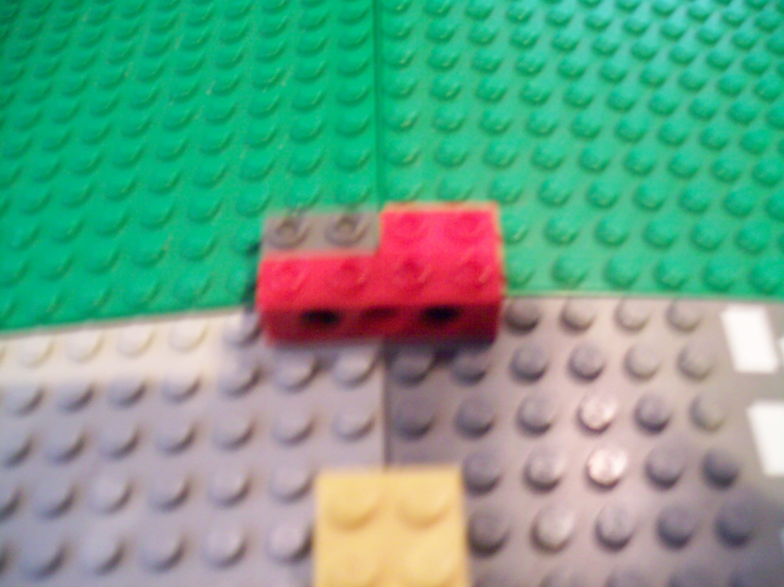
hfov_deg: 51.4
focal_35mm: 36
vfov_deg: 39.6
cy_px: 294
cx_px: 392
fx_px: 815
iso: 140
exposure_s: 1/11.4
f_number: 2.7
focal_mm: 6
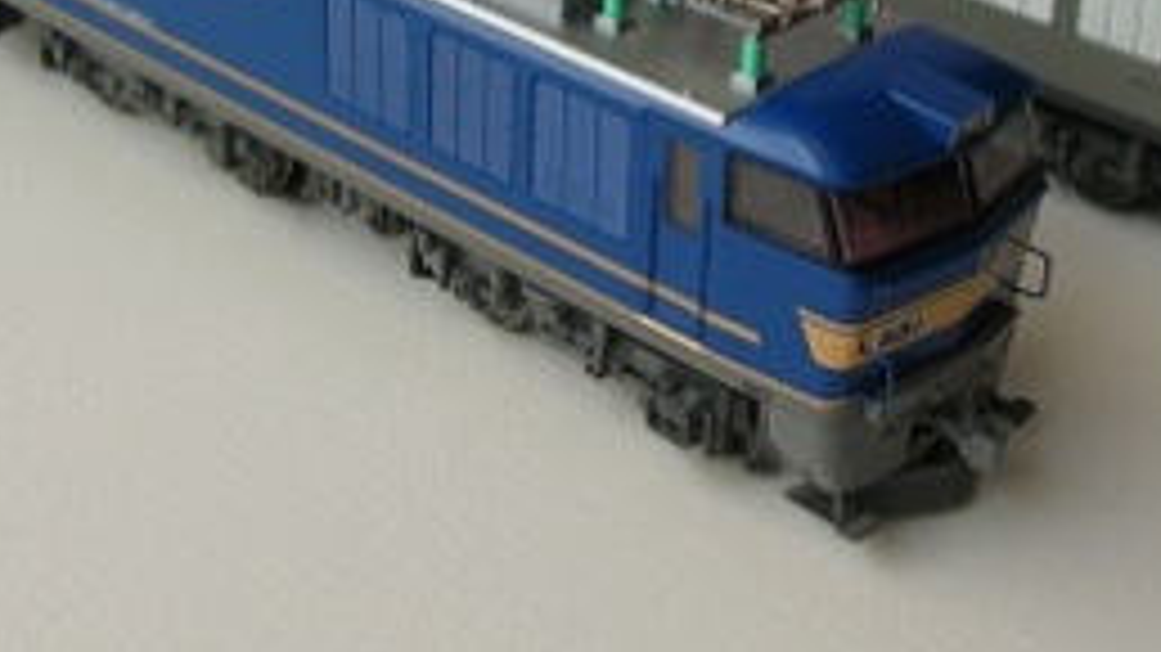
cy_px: -74
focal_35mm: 74
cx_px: 657
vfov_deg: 15.8
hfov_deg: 28.6
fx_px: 2278
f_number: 2.8
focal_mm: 5.8
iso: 50
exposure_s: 1/38.3
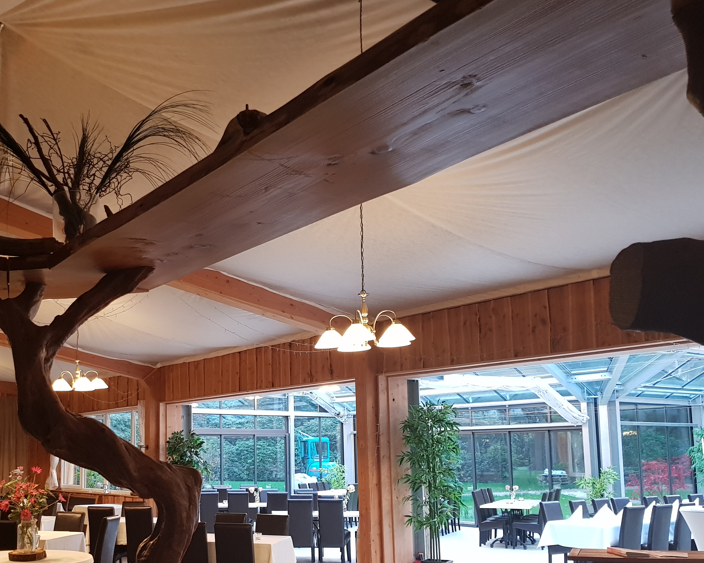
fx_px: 792
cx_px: 220
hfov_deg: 47.0
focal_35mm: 38
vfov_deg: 38.8
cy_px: 364
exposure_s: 1/33
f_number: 1.7
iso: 250
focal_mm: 4.2
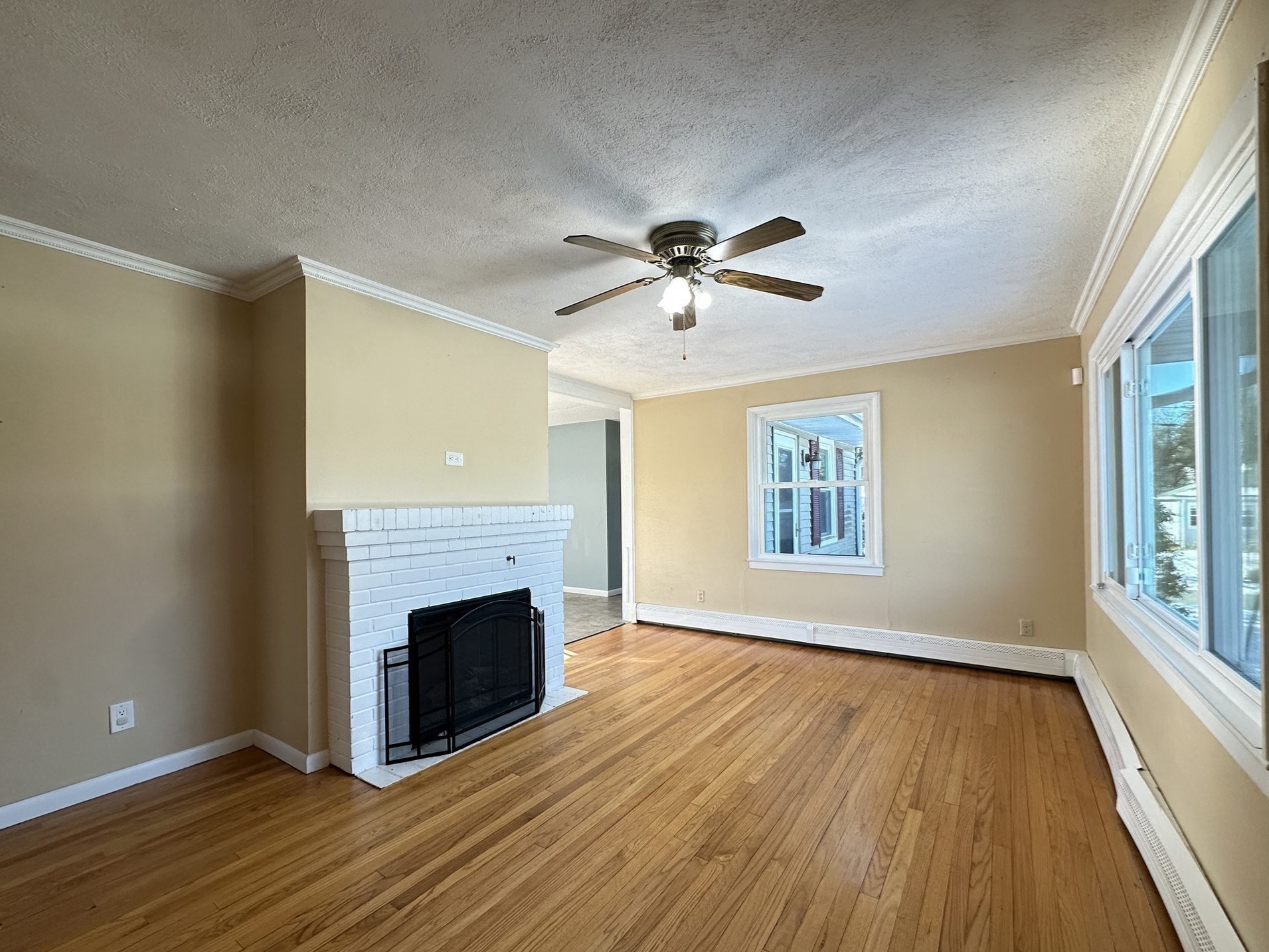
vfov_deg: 81.7
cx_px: 626
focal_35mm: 15
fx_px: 550
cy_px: 501
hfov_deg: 98.2
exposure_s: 1/120
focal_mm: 2.22
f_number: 2.2
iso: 200
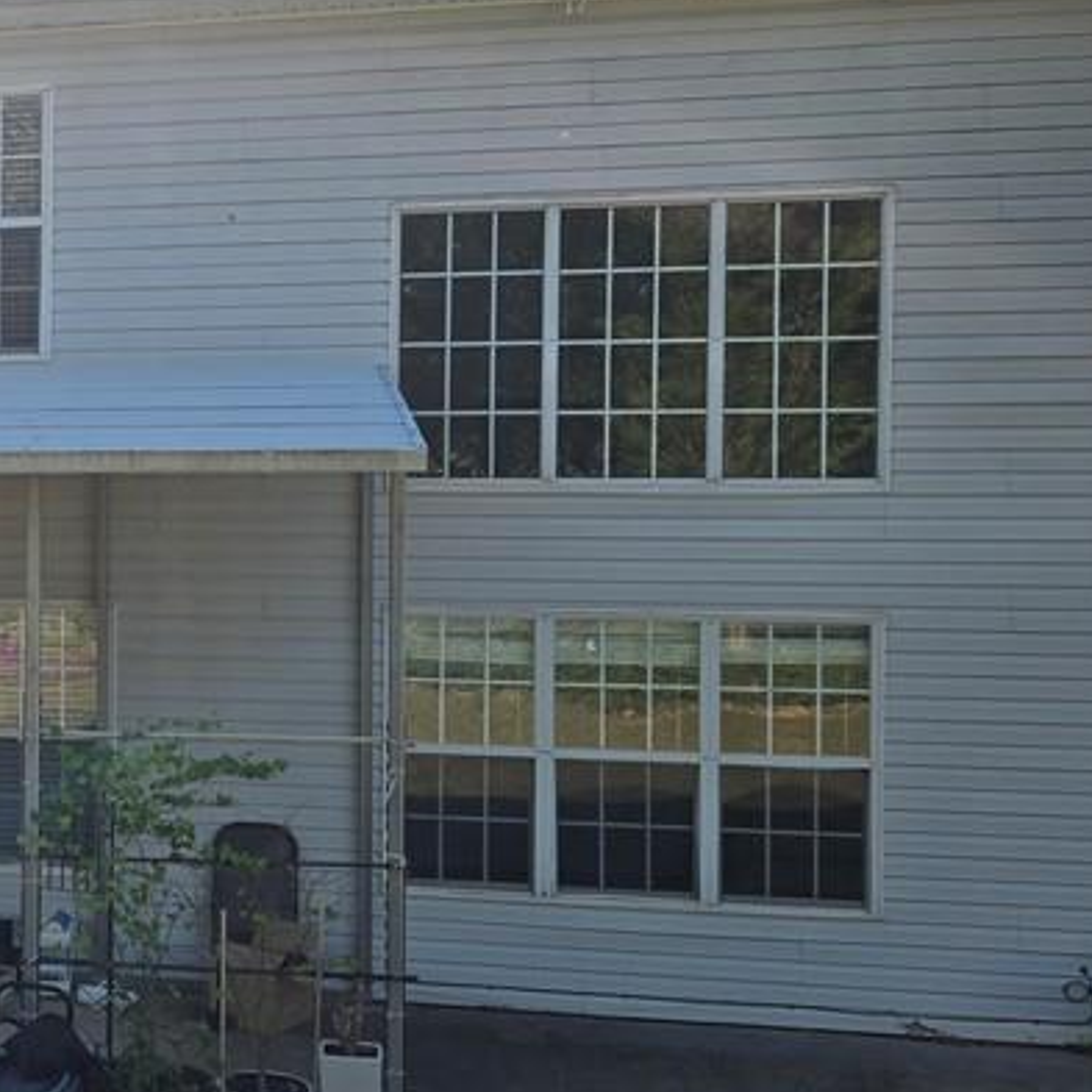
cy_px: 559
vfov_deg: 32.2
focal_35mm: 53
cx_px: -117
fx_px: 1892
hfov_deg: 29.0
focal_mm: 5.4
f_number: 1.8
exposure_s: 1/1819
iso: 25
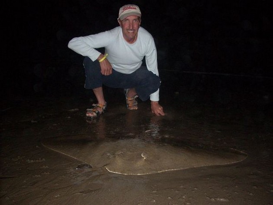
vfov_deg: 38.6
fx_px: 292
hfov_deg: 50.2
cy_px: 102
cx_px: 136
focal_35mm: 37
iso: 200
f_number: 2.8
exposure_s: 1/60
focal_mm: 6.2
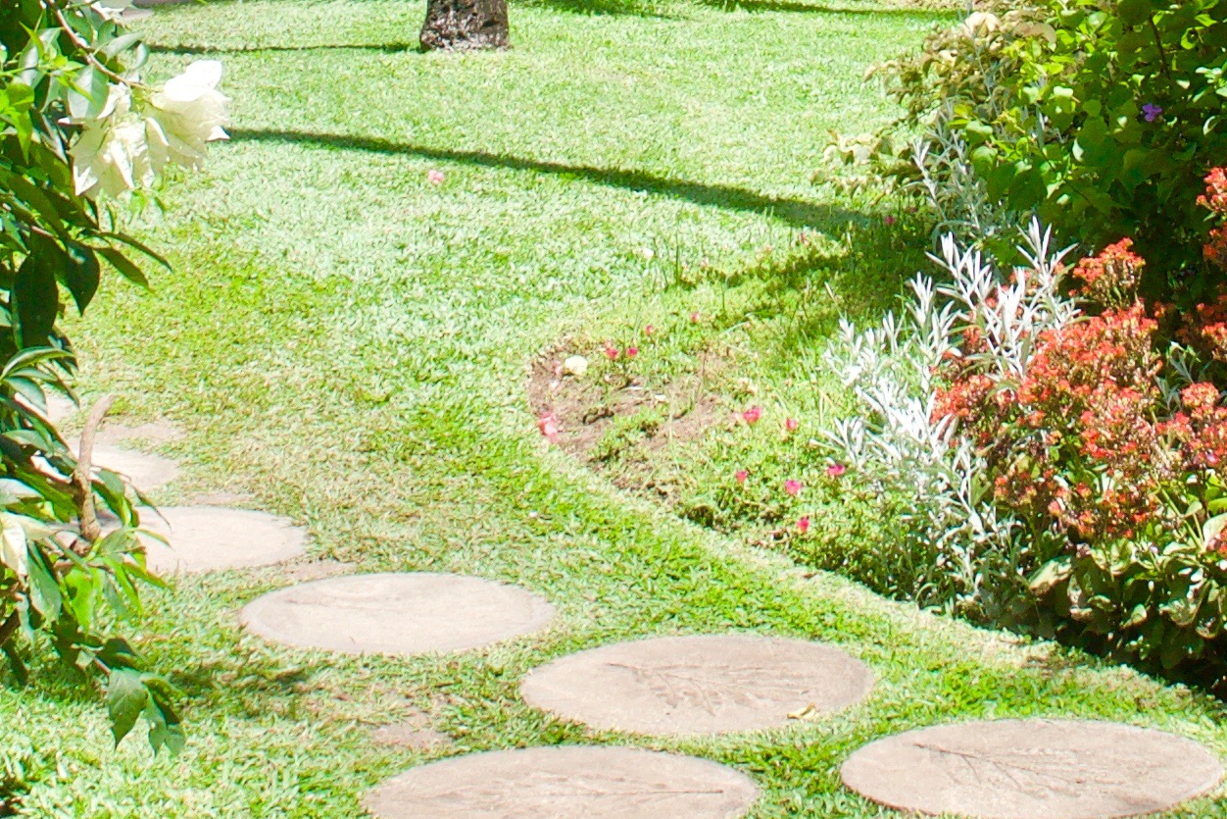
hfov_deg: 17.6
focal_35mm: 116
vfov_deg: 11.2
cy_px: -541
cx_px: 736
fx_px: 3954
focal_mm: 17
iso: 250
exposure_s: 1/320
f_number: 11
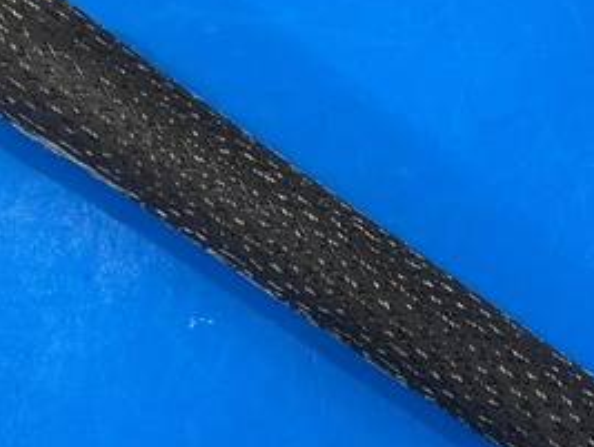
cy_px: 434
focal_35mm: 67
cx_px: 603
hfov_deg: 27.2
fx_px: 1151
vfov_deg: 21.3
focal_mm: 3.99
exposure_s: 1/50
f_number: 1.8
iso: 64
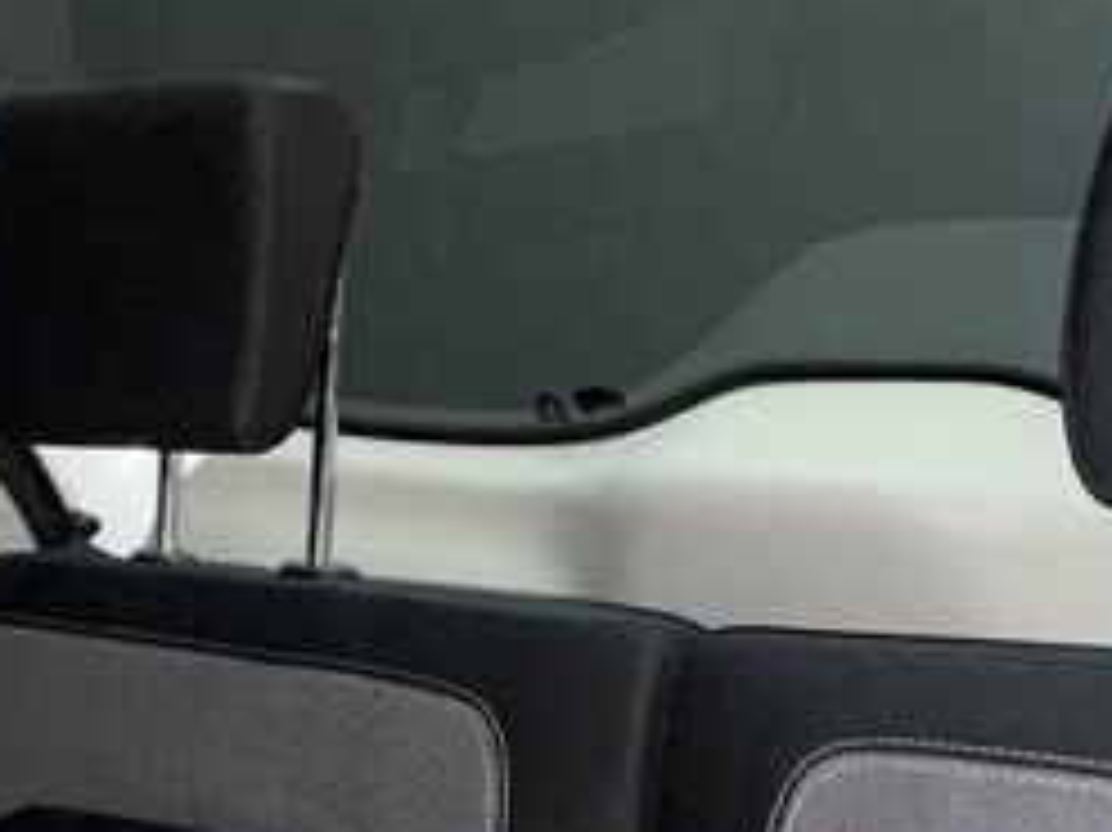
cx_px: 662
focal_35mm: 58
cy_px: 1034
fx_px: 1862
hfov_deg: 33.2
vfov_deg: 22.9
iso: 250
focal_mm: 2.22
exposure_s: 1/34
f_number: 2.2
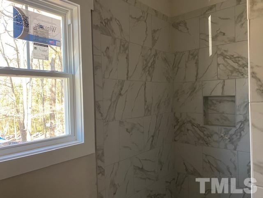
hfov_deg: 67.3
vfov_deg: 53.1
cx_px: 132
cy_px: 99
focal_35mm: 26
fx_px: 198
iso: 125
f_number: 1.8
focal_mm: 4.25
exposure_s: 1/60
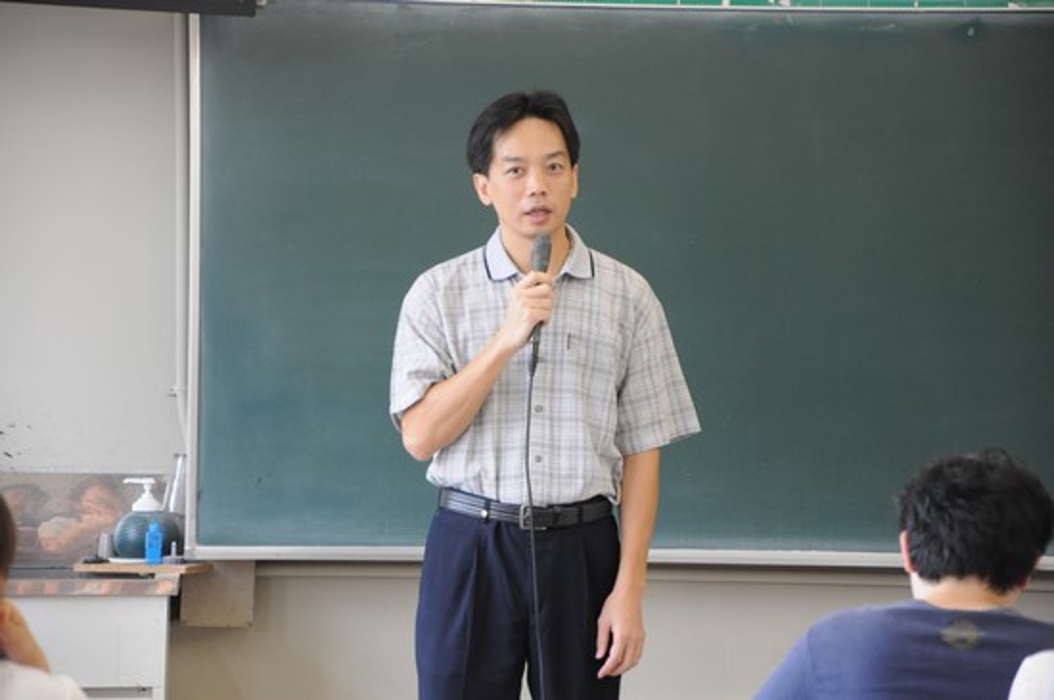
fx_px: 4604
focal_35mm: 158
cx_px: 527
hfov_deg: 13.1
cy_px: 350
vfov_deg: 8.7
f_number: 5.6
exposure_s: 1/50
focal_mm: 105
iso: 1000
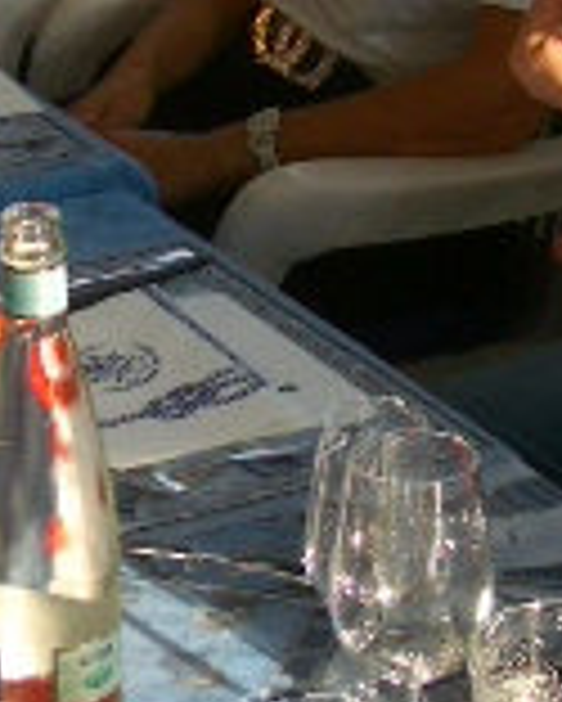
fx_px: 2908
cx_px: 139
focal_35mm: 140
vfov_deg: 13.7
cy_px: 140
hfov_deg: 11.0
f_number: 2.6
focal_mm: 5.8
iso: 50
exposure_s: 1/250
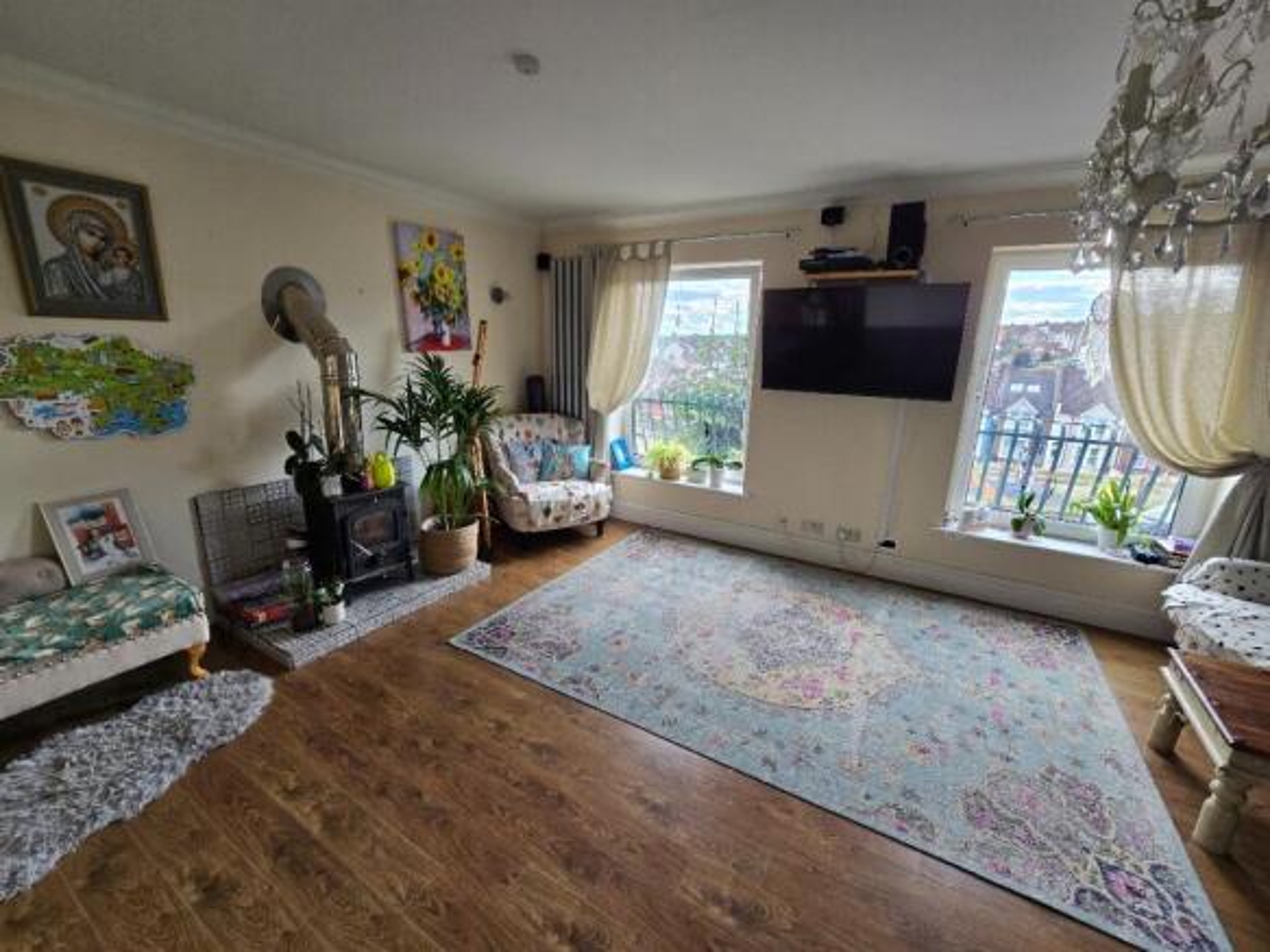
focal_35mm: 13
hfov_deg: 106.2
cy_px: 476
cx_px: 635
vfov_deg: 89.9
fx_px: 477
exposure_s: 1/120
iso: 80
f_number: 2.2
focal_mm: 2.2
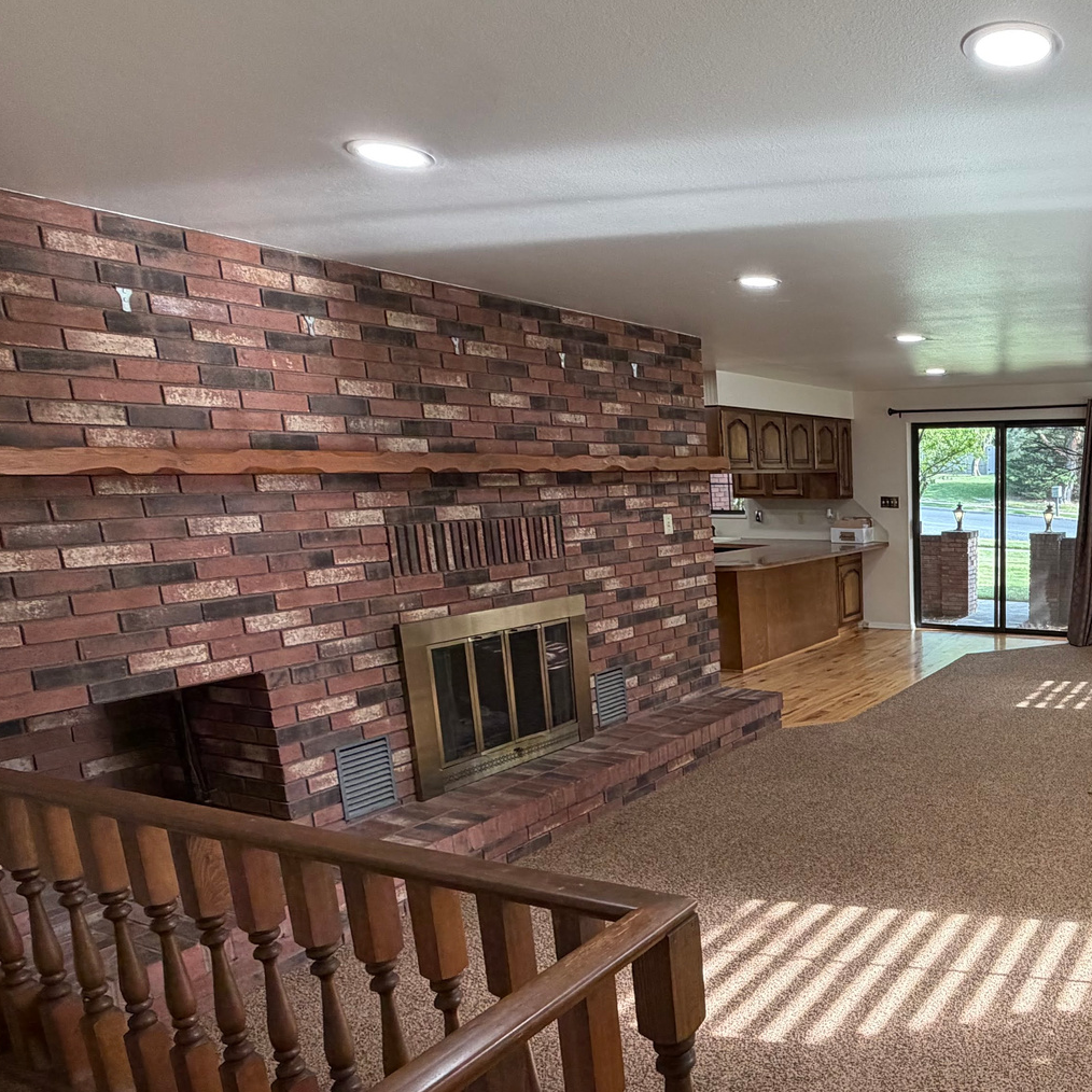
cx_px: 968
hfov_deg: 55.2
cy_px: 659
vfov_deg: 62.3
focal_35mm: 25
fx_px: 892
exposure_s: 1/120
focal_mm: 2.22
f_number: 2.2
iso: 200
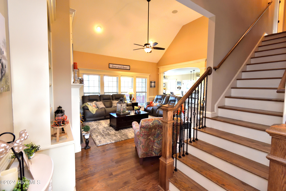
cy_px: 96
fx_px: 119
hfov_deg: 100.4
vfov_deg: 77.3
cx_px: 143
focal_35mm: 15
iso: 1600
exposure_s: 1/60
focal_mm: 10
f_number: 4.5
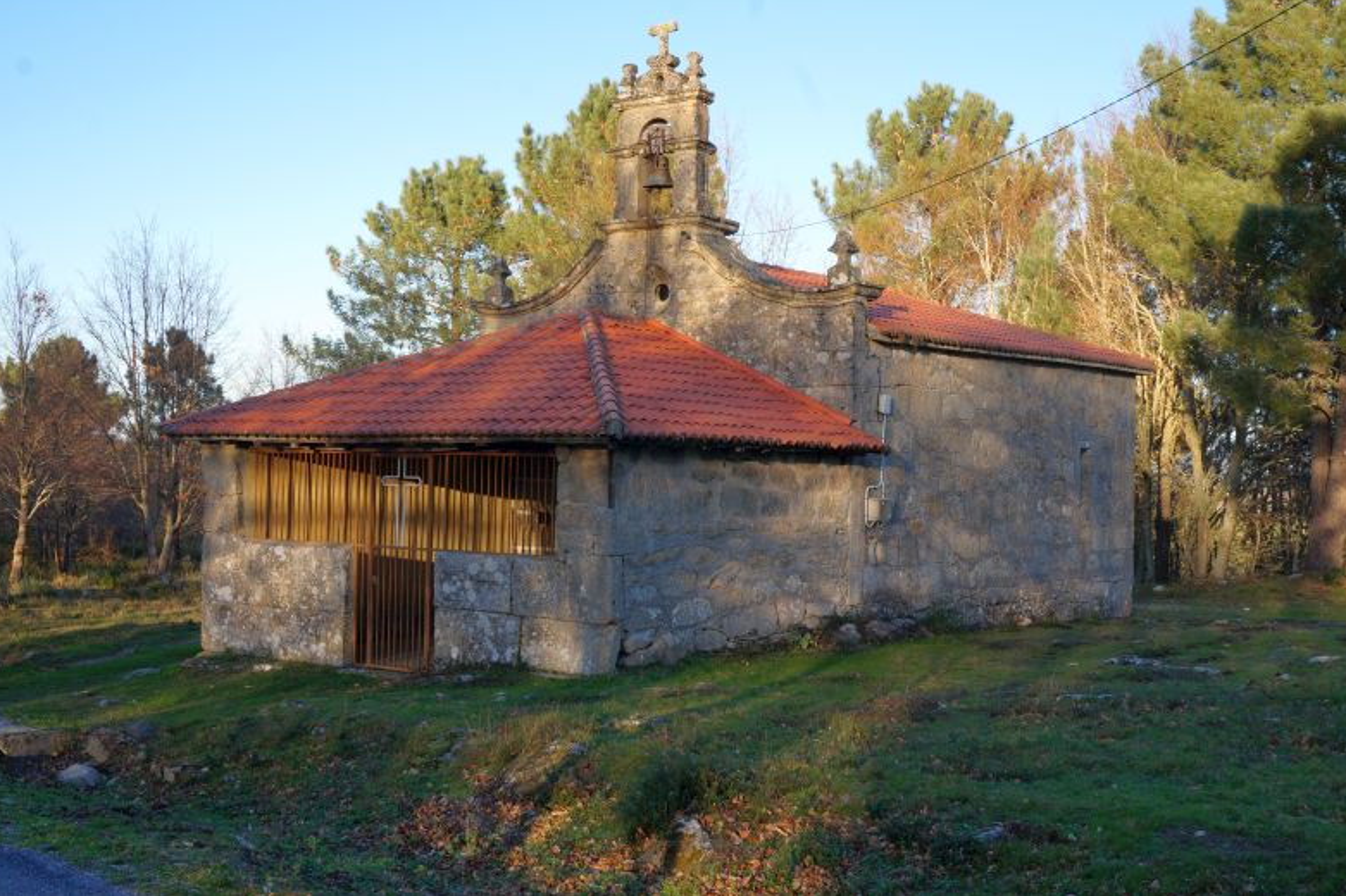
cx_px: 684
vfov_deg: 31.2
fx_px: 1607
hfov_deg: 45.4
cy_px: 441
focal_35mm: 43
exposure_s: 1/60
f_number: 13
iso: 200
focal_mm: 28
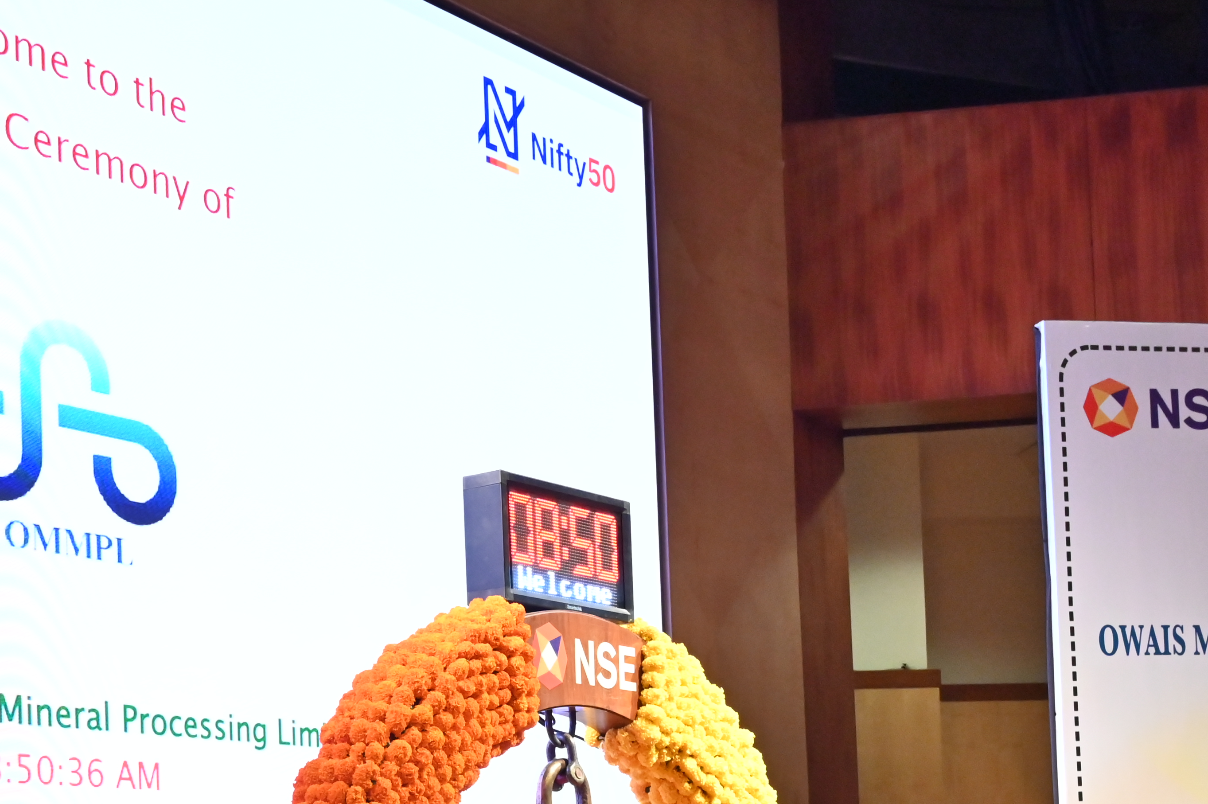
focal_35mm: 72
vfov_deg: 18.2
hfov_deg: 27.9
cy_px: 879
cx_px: 436
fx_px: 2418
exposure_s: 1/160
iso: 3200
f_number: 5.6
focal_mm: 32.5
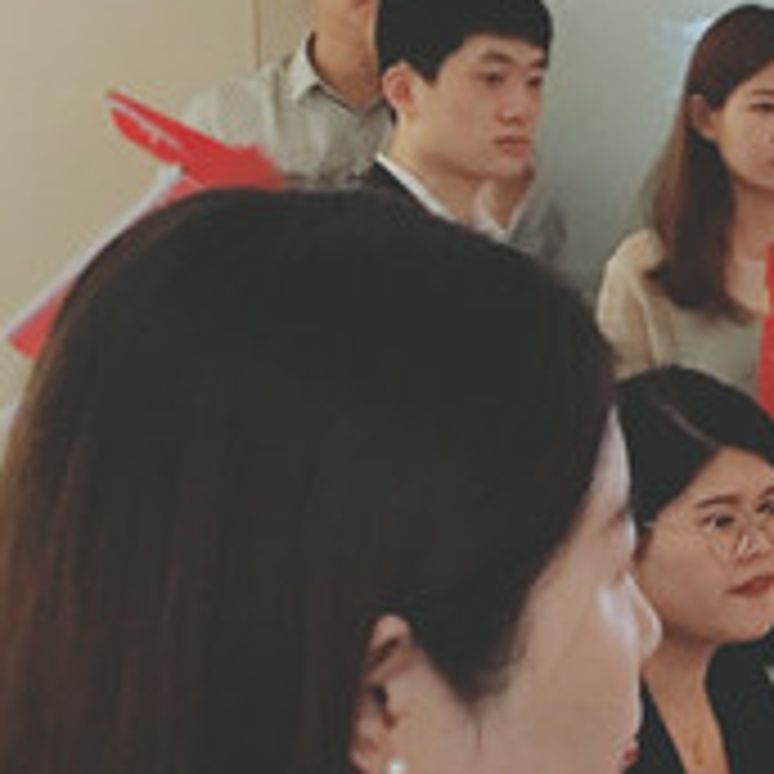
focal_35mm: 119
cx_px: 1004
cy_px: 351
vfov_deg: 14.6
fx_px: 3010
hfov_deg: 14.1
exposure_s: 1/17
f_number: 2.2
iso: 200
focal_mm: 4.15
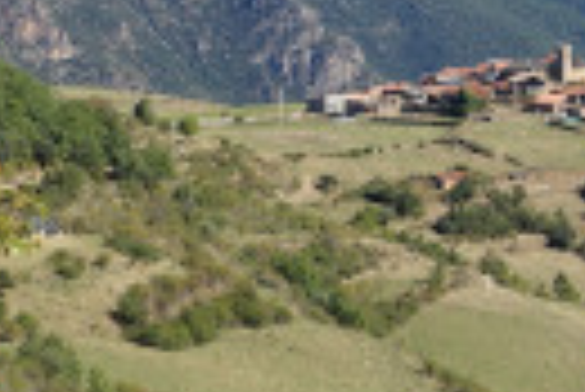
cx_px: 878
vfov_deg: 7.5
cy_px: 201
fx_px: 2993
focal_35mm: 184
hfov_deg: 10.8
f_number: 5.6
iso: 125
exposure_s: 1/400
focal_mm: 17.49
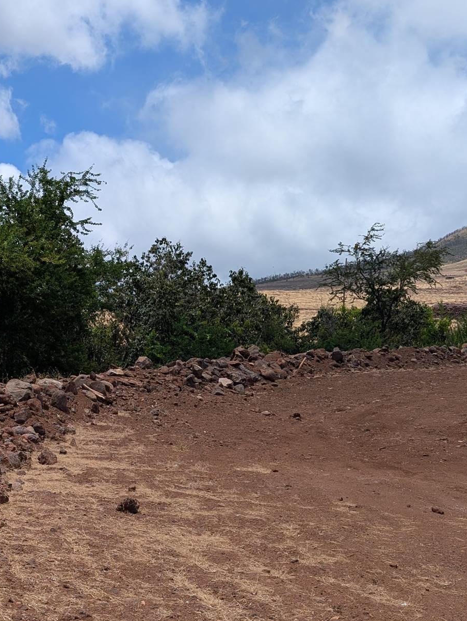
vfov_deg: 41.1
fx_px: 825
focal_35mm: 46
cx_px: 53
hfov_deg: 30.3
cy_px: 363
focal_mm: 6.9
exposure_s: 1/1637
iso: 21
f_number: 1.68
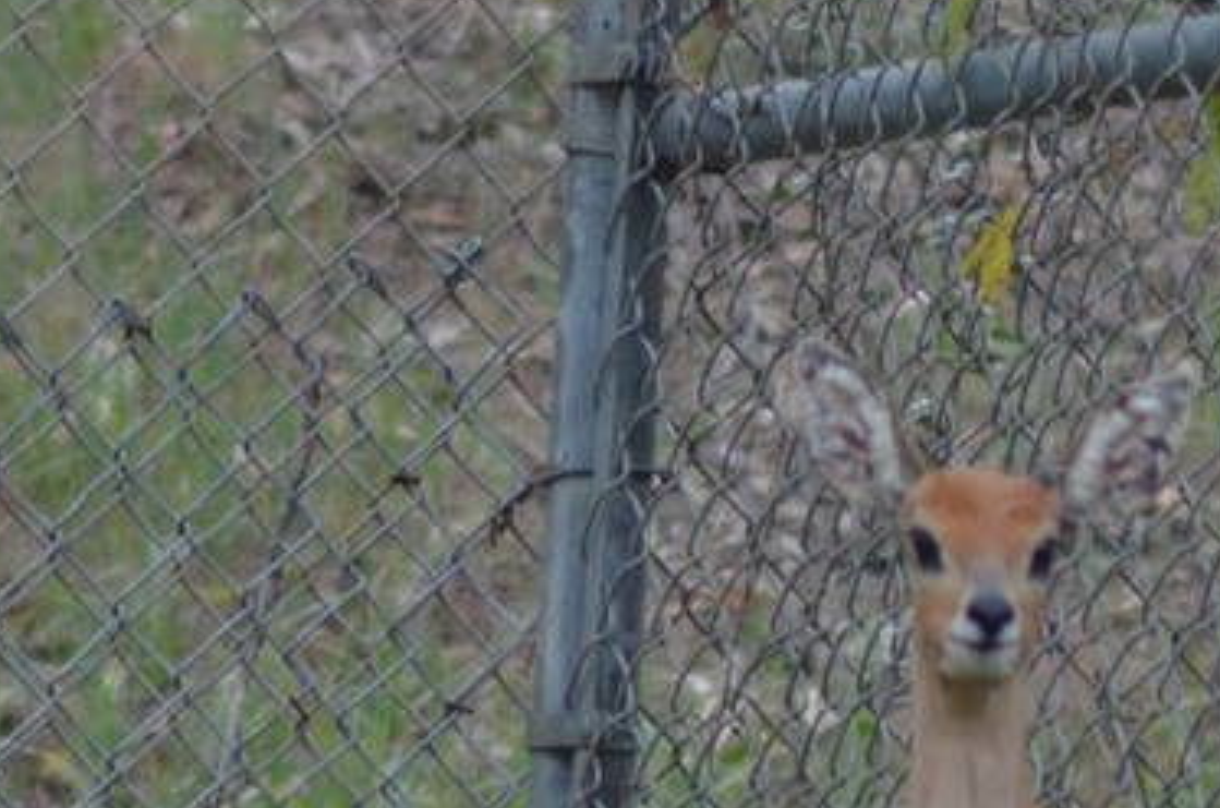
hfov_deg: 1.3
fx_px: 54343
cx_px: 742
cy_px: 795
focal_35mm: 1607
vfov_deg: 0.9
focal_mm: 250
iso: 800
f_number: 5
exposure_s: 1/800
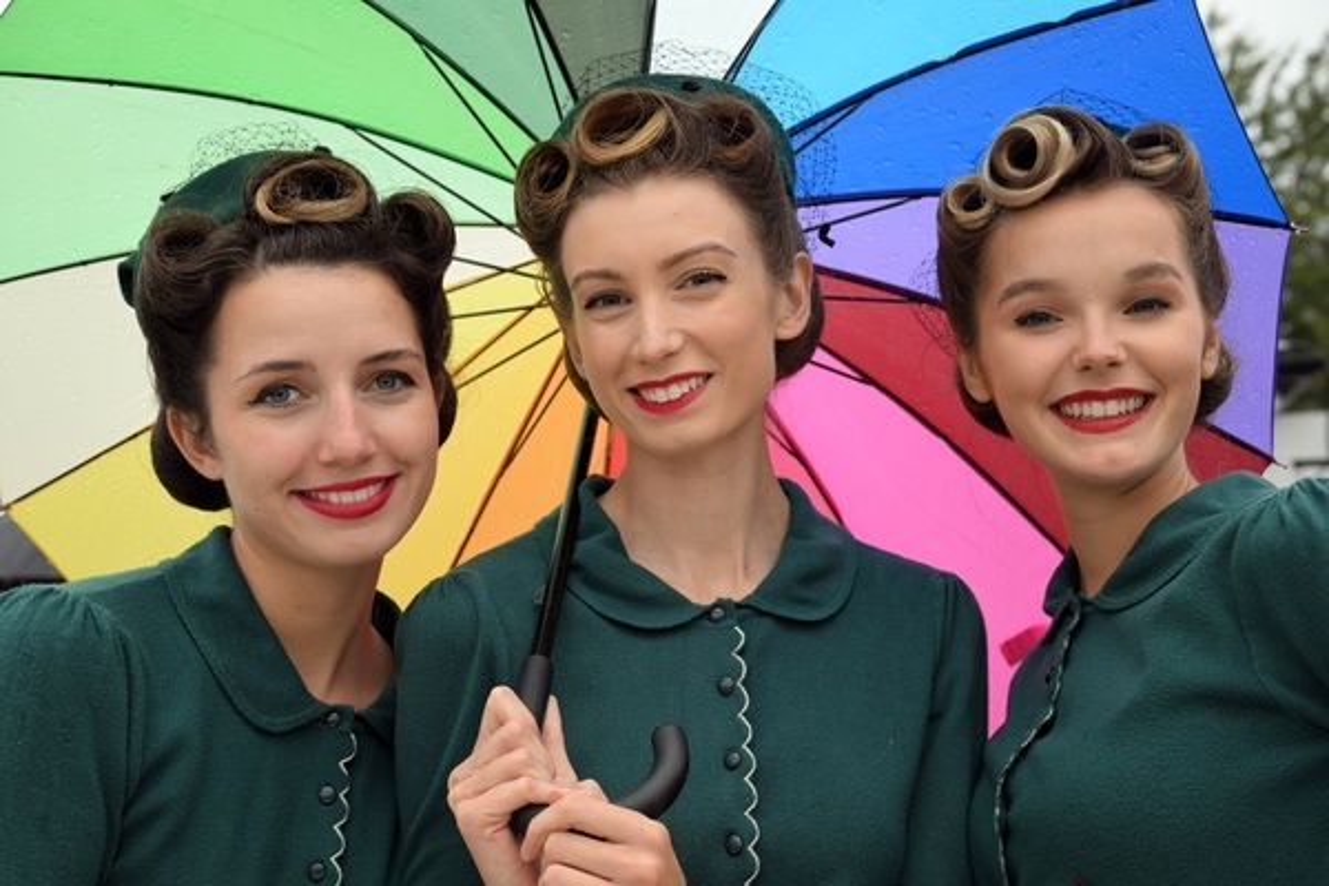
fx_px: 2104
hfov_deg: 35.1
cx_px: 664
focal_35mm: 57
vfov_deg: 23.8
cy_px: 443
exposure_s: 1/320
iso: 500
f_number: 7.1
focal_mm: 57
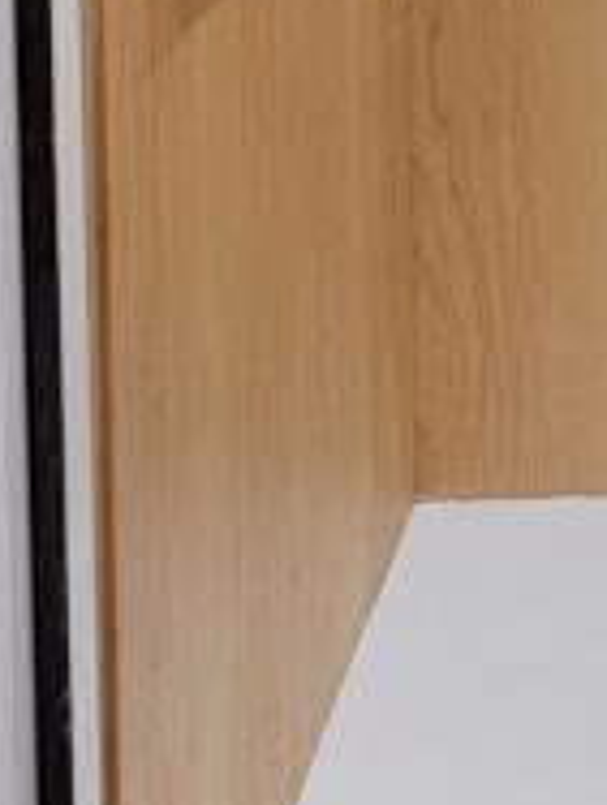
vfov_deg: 13.1
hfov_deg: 10.2
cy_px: -405
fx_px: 3309
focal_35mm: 142
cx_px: 895
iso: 250
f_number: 1.8
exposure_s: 1/59
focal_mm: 5.4
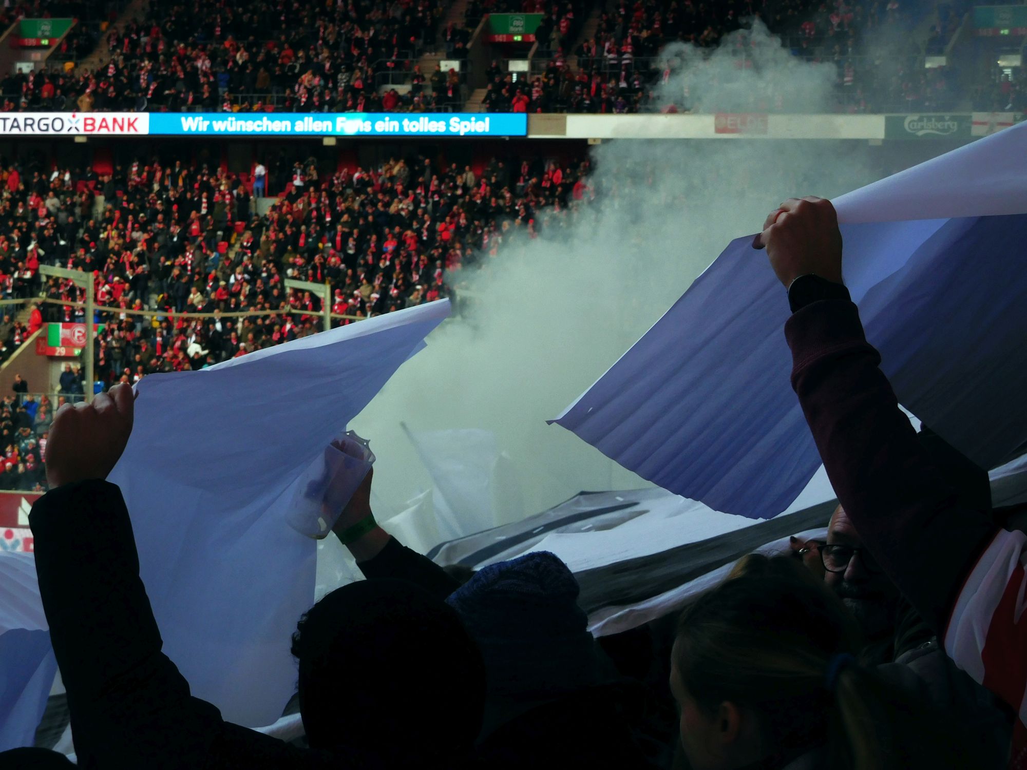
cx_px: 514
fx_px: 2670
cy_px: 385
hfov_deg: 21.8
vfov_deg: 16.4
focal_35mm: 90
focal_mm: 16.1
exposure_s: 1/125
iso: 125
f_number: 4.7
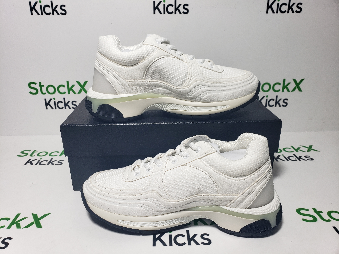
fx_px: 255
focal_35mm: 26
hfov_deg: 67.3
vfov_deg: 53.1
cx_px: 170
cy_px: 127
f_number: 2.4
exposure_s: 1/207
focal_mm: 4.3
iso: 50
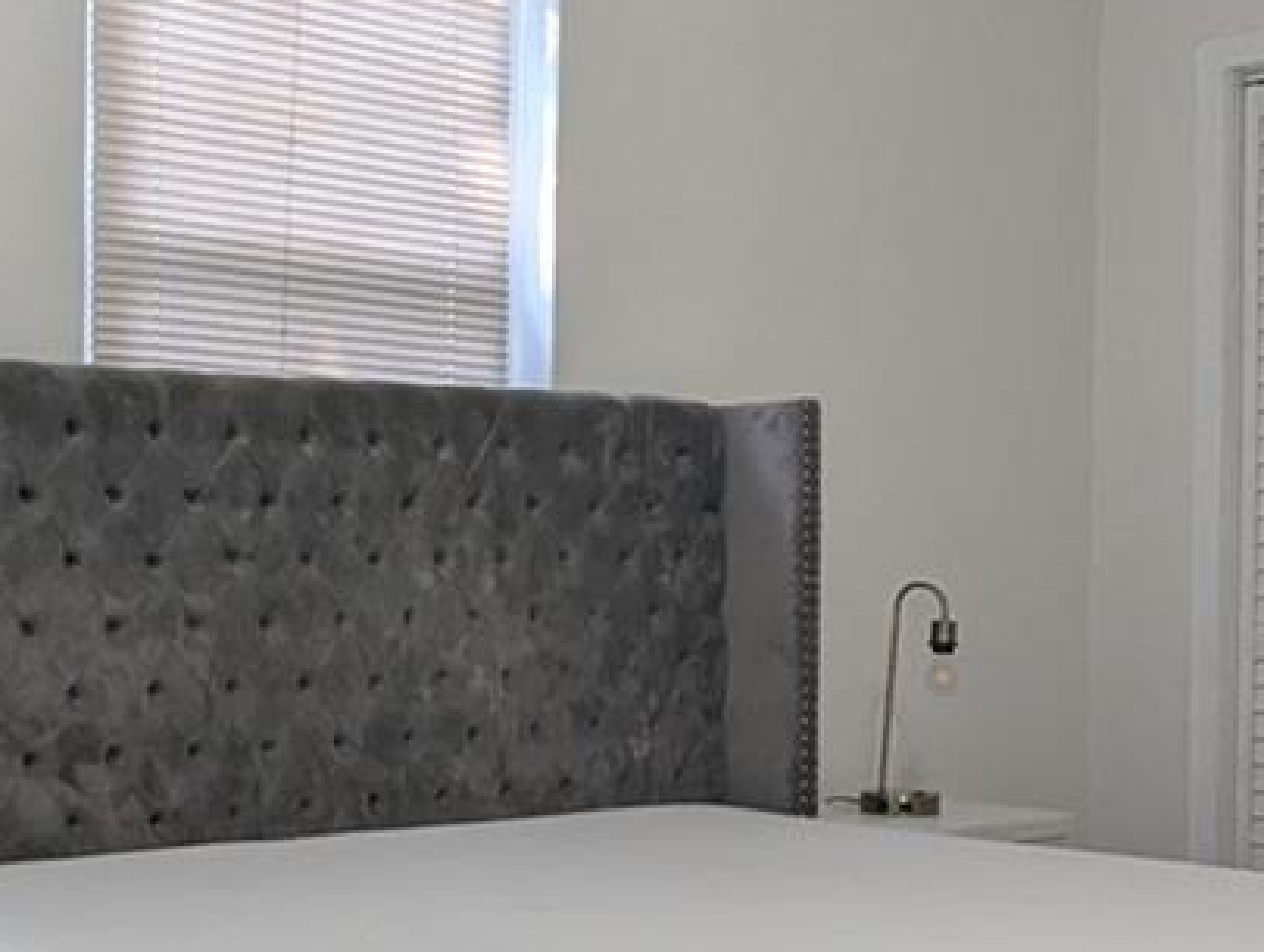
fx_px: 2304
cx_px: 175
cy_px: 590
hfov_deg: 29.6
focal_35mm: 63
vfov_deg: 23.3
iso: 62
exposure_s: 1/40
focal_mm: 2.35
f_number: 2.2
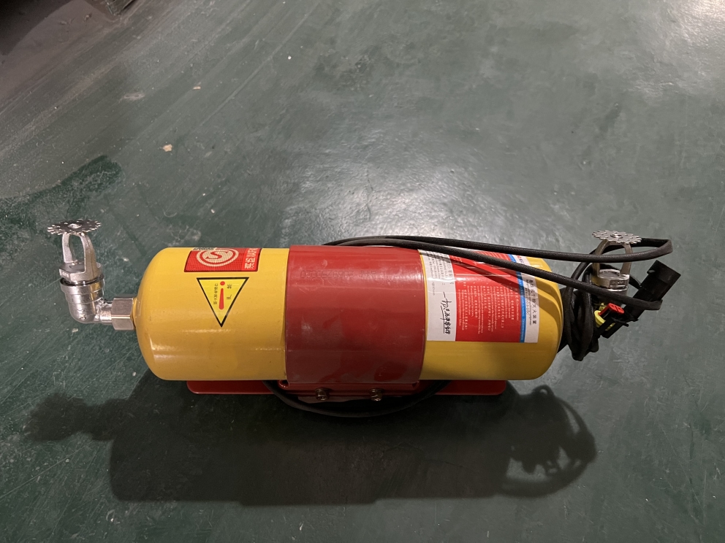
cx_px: 362
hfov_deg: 67.3
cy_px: 272
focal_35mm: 26
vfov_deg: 53.1
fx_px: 545
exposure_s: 1/33
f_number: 1.5
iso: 500
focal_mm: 5.7
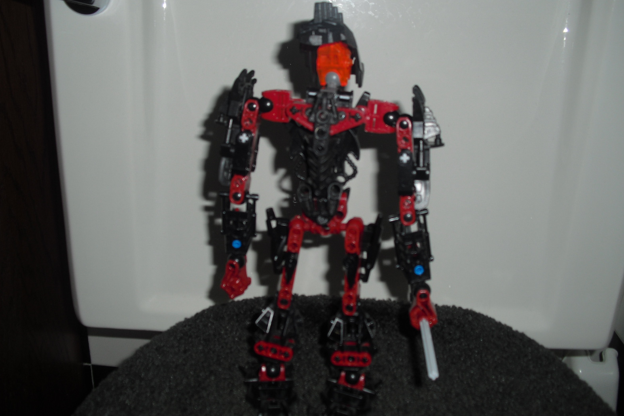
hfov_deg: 50.7
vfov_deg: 35.0
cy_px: 190
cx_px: 313
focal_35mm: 38
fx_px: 659
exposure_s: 1/60
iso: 64
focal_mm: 6.3
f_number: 3.1
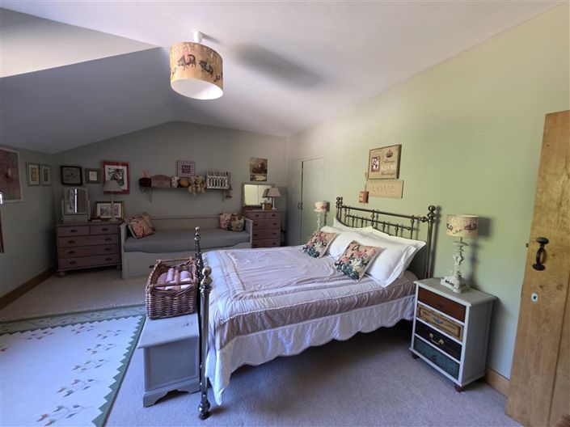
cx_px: 285
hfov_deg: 106.2
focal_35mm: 13
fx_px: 214
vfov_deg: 89.9
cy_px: 214
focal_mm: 2.2
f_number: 1.9
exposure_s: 1/50
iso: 320
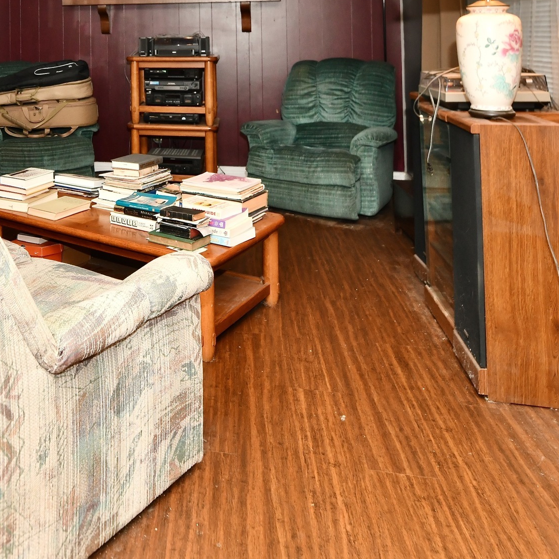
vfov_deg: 43.5
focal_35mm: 35
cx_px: 19
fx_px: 639
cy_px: 65
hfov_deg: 41.9
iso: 640
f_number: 6.3
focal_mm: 15
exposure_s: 1/60
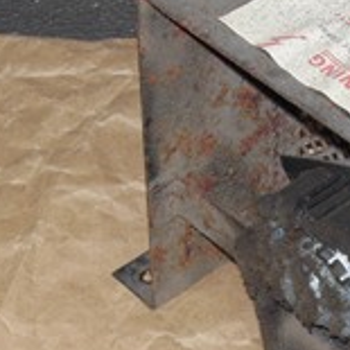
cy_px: 246
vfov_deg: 13.6
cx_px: 402
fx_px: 1464
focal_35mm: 128
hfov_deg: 13.3
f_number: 4
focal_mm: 8.9
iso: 200
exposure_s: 1/60
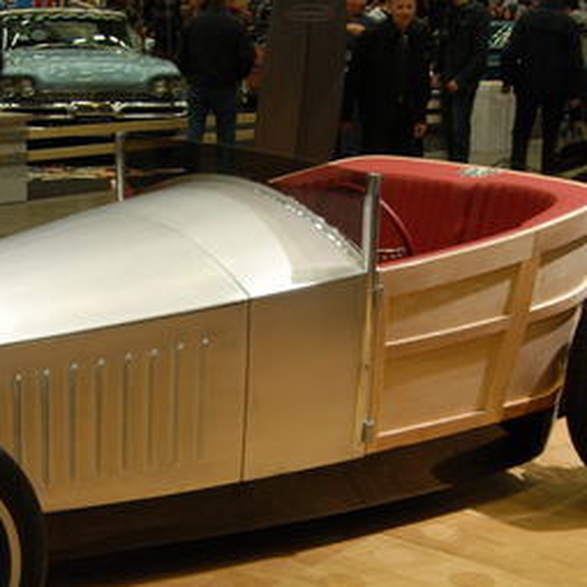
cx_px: 180
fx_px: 1421
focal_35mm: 74
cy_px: 344
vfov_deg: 23.3
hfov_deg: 23.2
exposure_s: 1/8
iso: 200
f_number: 8
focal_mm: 23
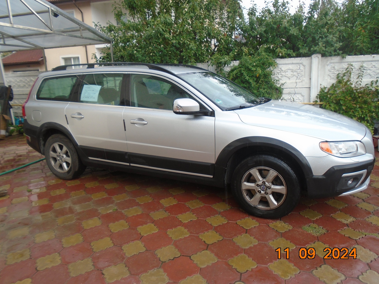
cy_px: 142
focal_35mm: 26
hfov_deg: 67.3
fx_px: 285
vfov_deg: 53.1
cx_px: 190
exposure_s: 1/160
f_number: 3.2
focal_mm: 4.6
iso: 100
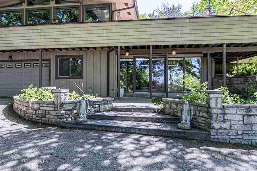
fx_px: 164
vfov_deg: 54.9
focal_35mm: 23
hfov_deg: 75.7
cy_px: 74
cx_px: 110
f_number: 7.1
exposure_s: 1/60
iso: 100
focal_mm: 10
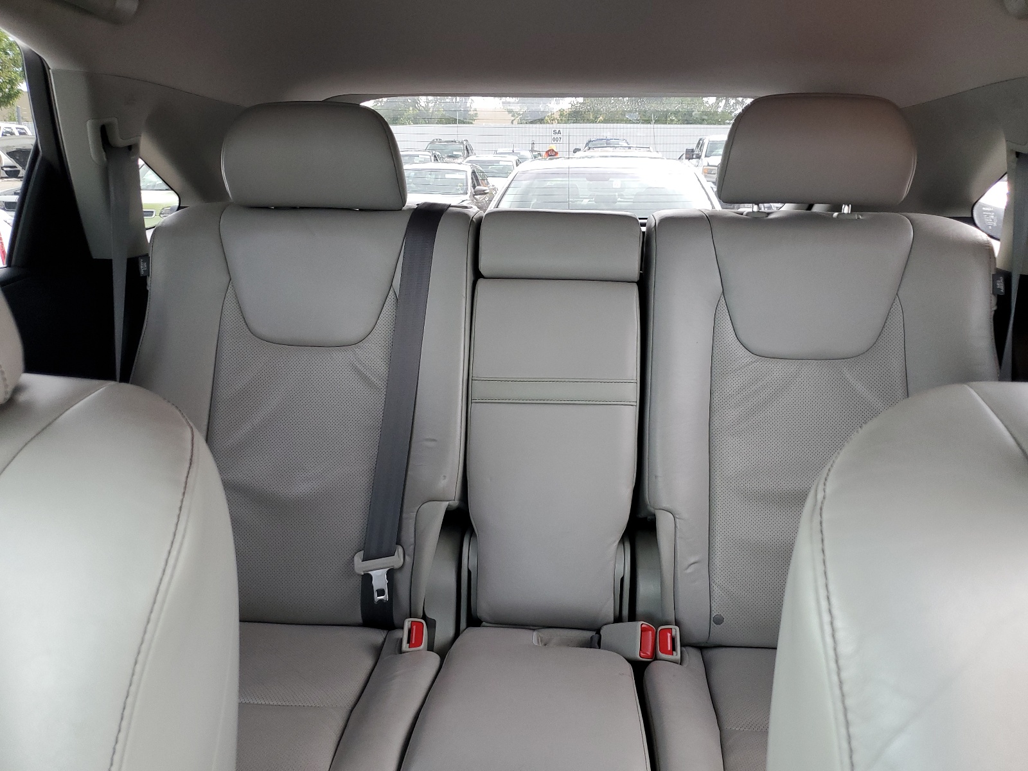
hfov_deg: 67.3
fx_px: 772
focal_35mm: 26
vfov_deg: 53.1
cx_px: 514
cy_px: 386
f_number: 1.5
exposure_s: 1/120
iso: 97
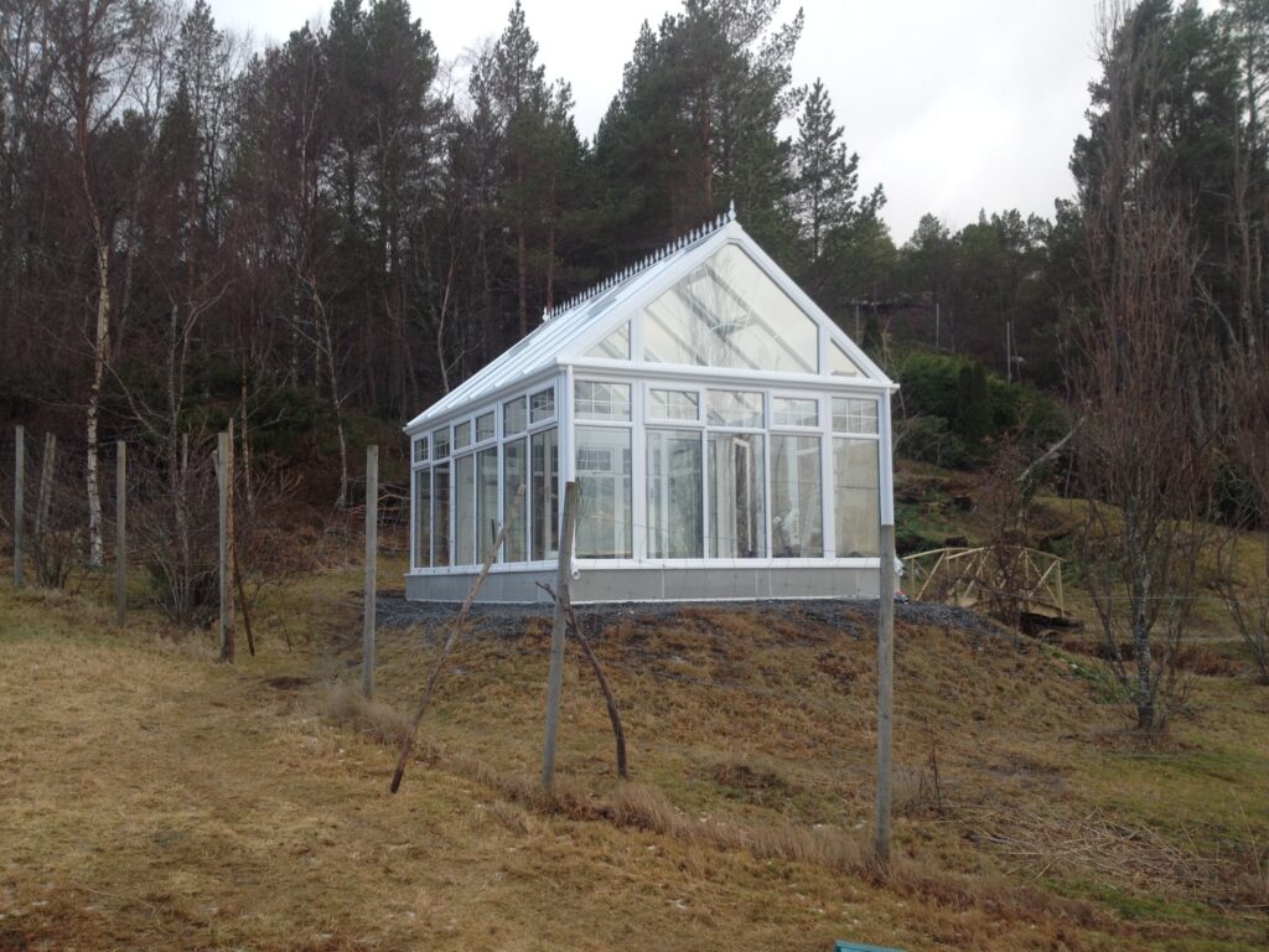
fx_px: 1283
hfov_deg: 52.6
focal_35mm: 35
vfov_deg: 40.7
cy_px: 476
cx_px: 634
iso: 50
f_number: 2.4
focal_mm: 4.28
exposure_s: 1/120
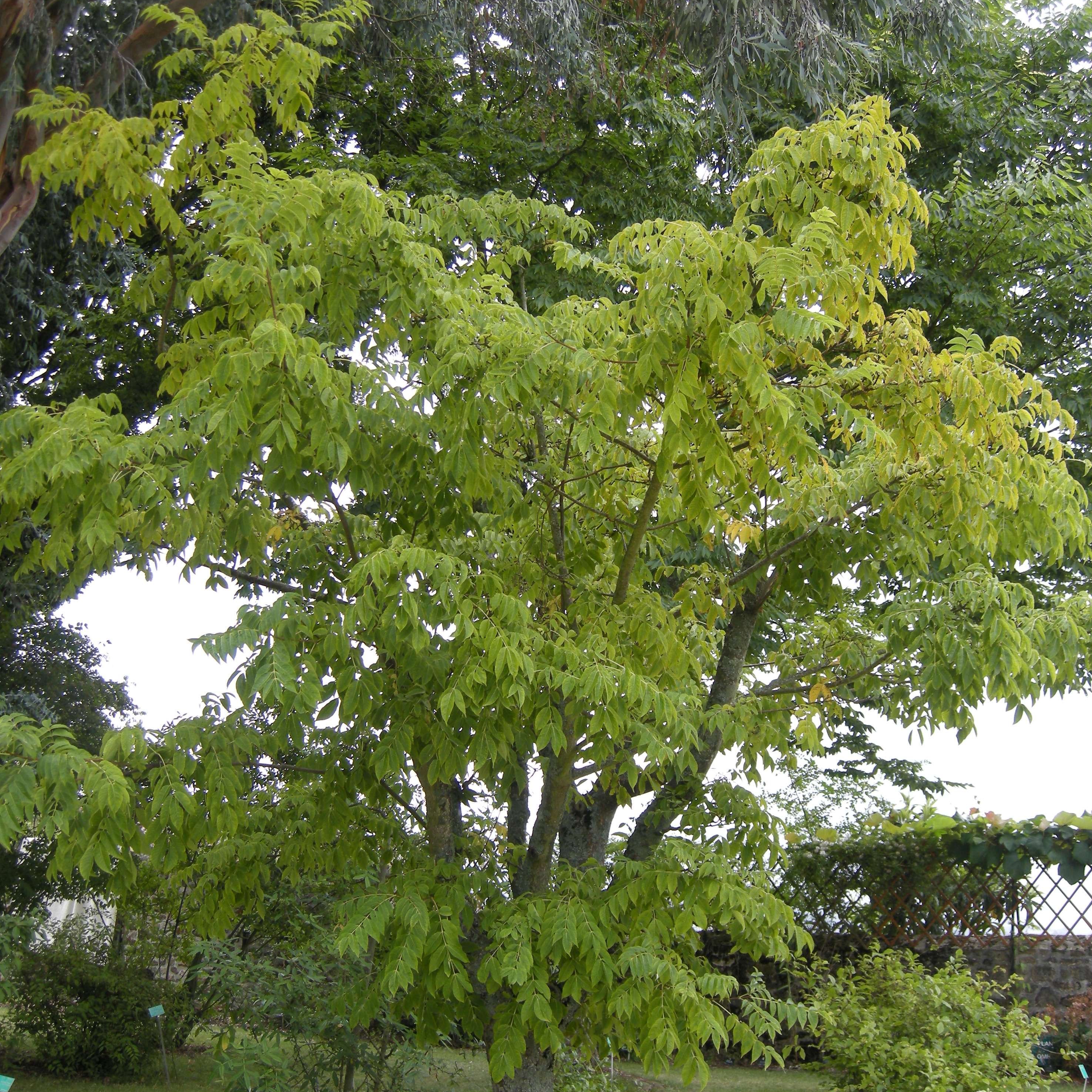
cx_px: 556
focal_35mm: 42
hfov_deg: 40.0
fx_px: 1499
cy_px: 561
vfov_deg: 40.0
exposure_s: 1/83
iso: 64
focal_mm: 7.5
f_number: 3
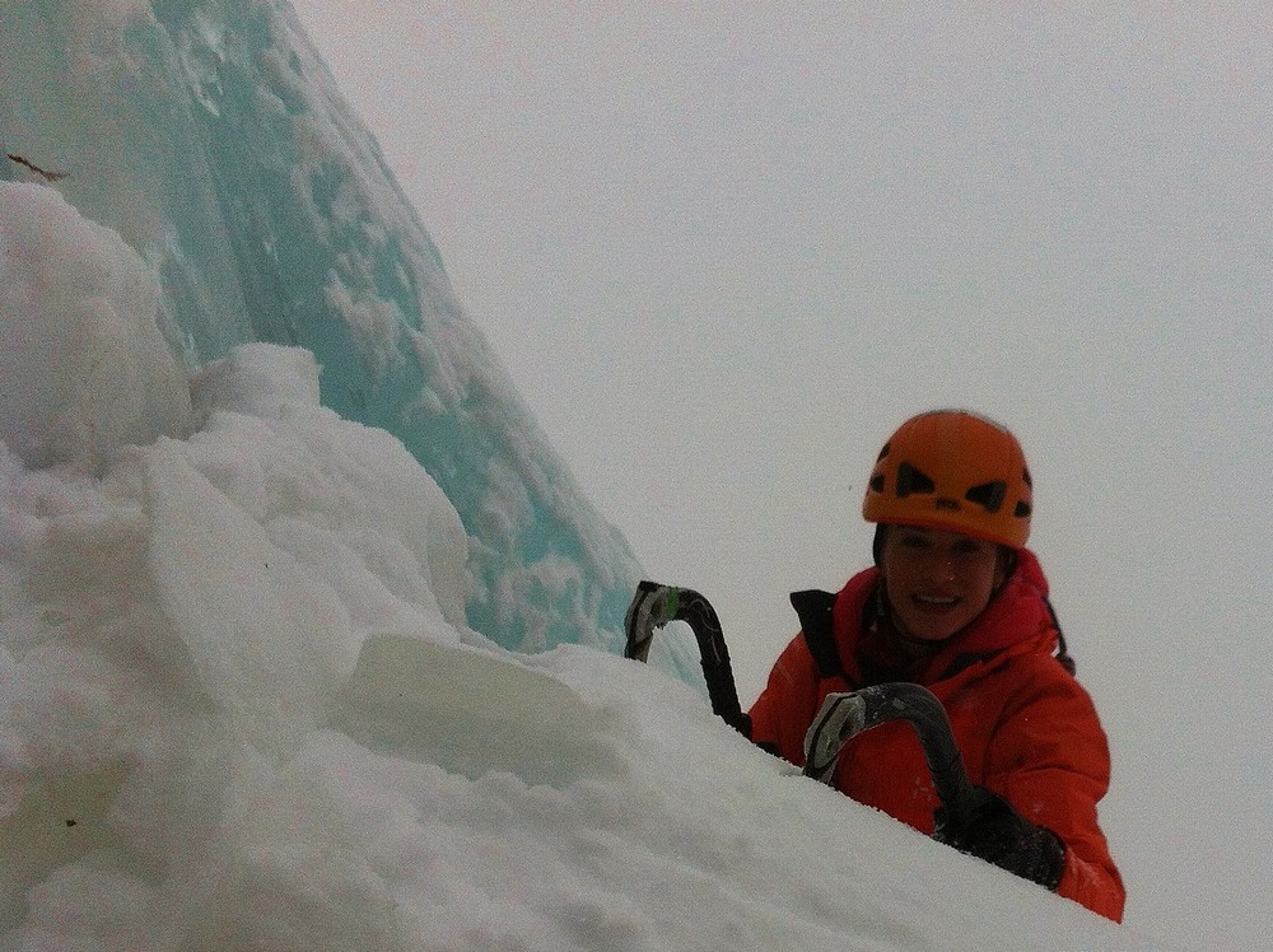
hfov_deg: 52.7
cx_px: 636
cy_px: 476
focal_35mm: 35
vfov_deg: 40.6
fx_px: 1286
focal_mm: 3.85
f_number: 2.8
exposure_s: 1/1436
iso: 80
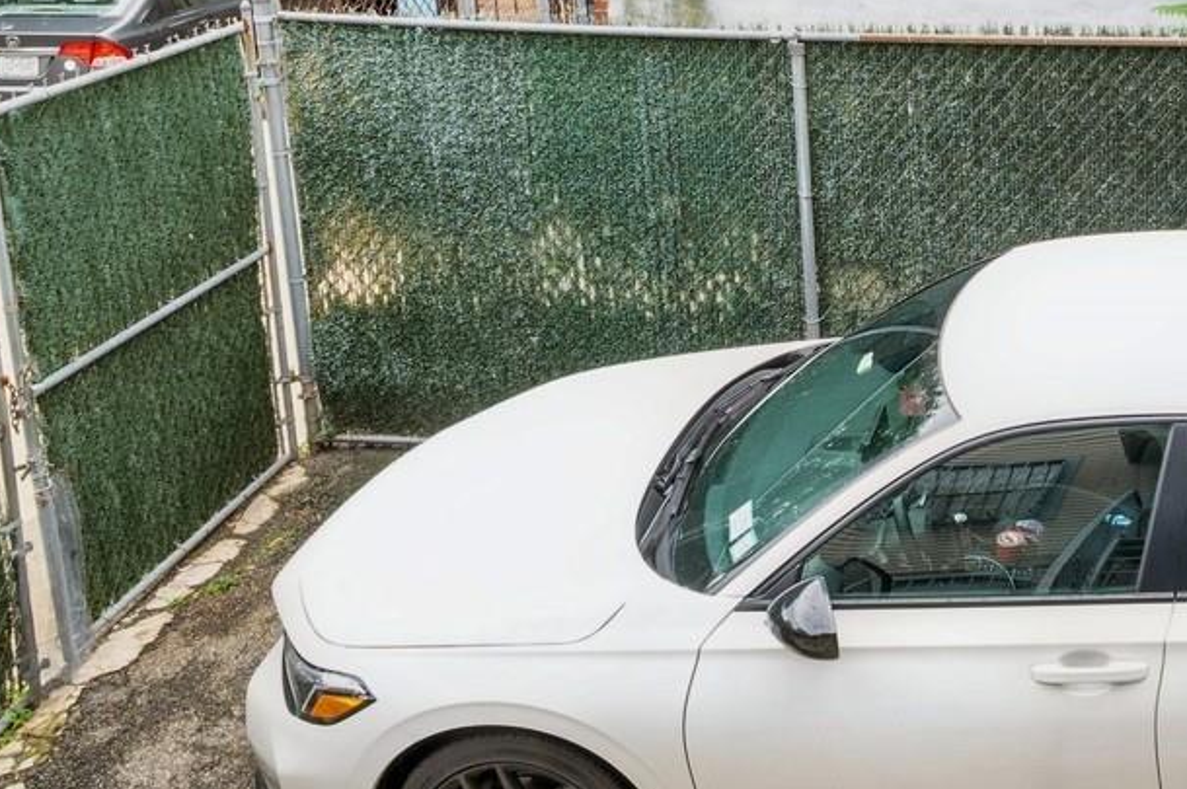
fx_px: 1515
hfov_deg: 39.1
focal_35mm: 46
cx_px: 1109
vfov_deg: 28.0
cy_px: 58
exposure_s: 1/20
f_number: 11
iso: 200
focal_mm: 14
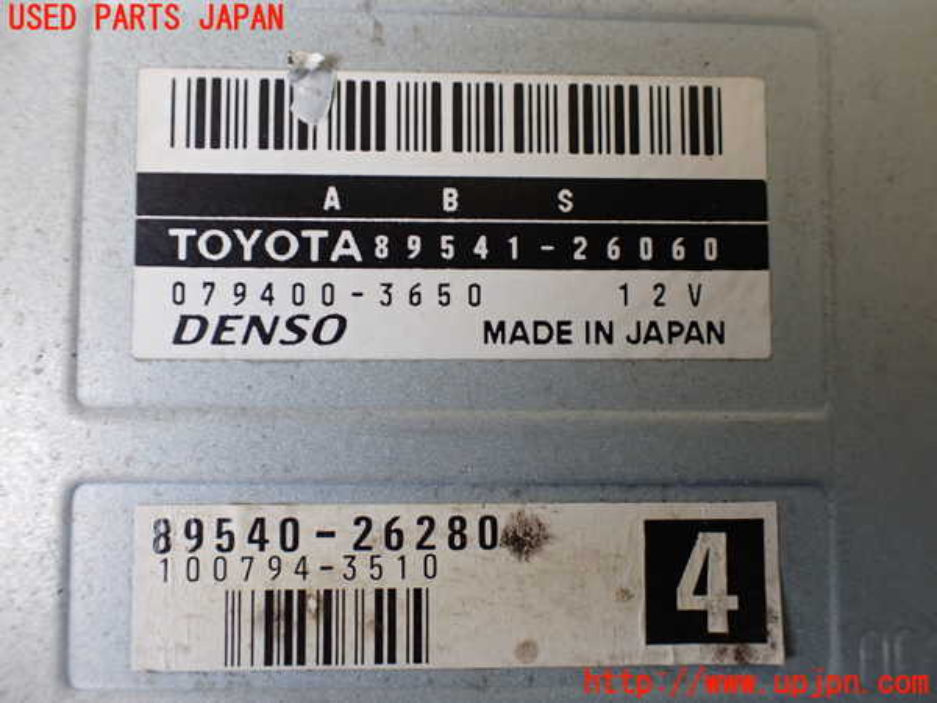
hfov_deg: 60.0
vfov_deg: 46.8
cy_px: 352
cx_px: 468
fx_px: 812
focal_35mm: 30
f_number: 2.3
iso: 250
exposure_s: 1/125
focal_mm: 5.4
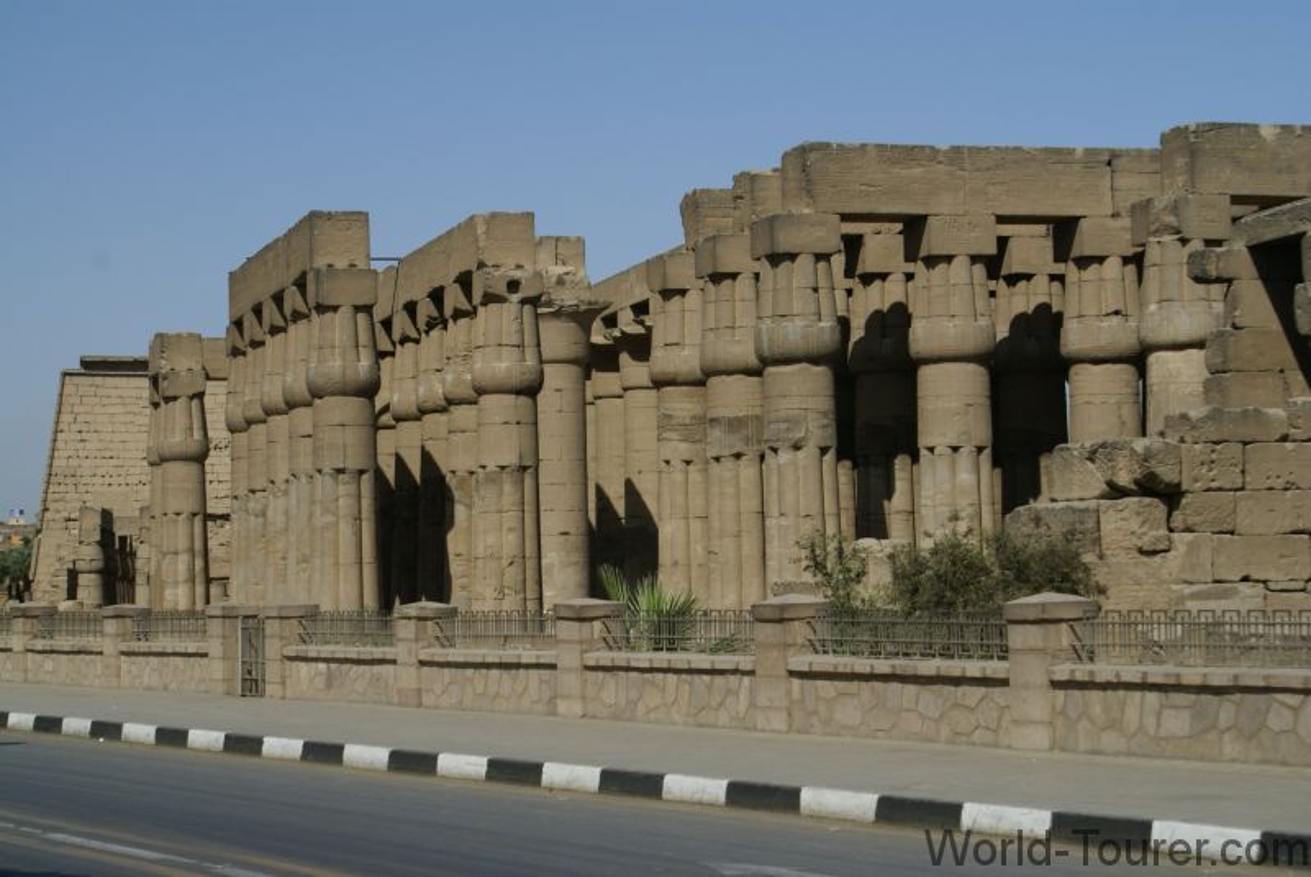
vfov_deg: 18.2
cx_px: 656
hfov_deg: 27.0
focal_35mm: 75
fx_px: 2734
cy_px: 438
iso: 100
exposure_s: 1/125
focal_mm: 50
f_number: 11
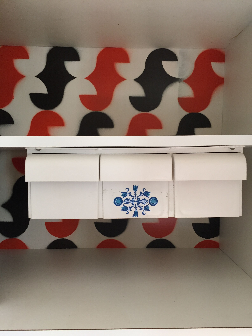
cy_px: 168
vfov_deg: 61.7
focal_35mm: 29
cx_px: 126
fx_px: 281
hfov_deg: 48.2
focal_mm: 4.15
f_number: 2.2
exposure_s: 1/33
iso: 125
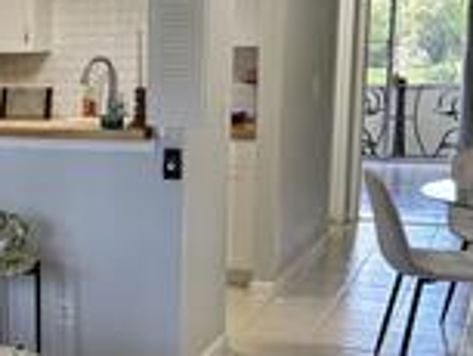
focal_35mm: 68
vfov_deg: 21.6
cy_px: 201
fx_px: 930
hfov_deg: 26.1
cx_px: -59
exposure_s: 1/60
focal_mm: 5.96
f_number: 1.6
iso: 80
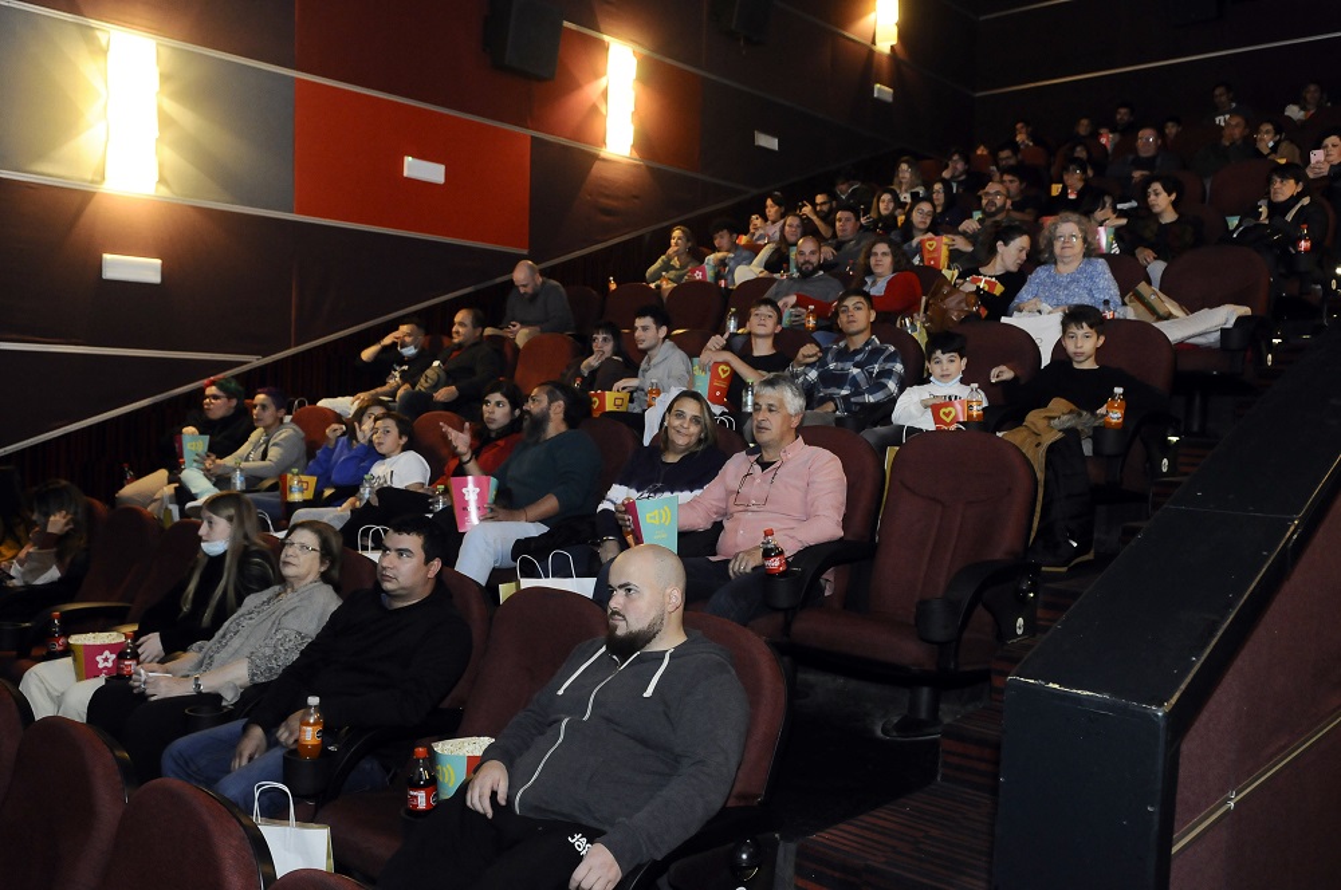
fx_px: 2120
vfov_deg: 23.7
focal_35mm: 57
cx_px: 670
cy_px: 445
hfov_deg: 35.1
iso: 1250
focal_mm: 38
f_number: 4.5
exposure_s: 1/15
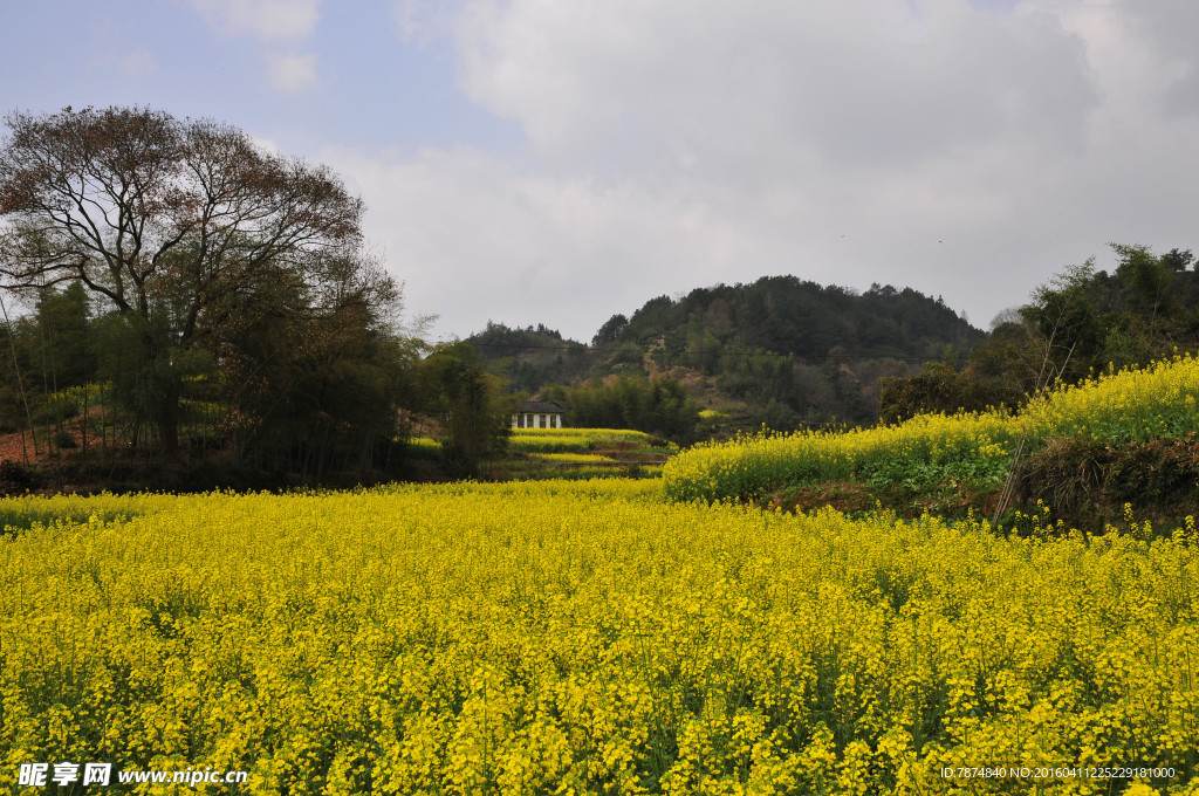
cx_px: 600
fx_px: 1247
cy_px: 398
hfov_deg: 51.3
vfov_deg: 35.4
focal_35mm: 38
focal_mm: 25
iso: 200
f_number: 10
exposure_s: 1/400
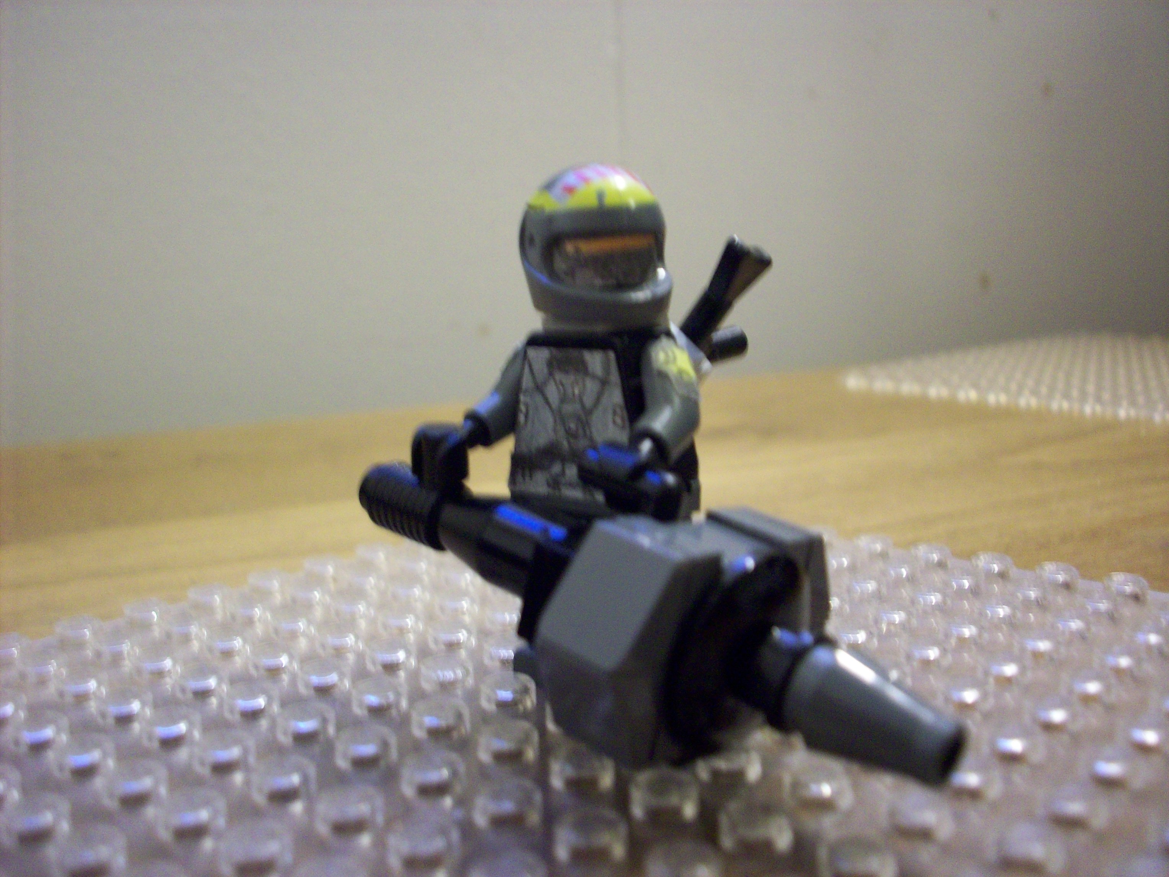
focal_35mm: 37
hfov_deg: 50.1
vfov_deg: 38.7
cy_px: 438
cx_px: 584
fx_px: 1250
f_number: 2.8
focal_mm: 6.2
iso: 200
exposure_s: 1/8
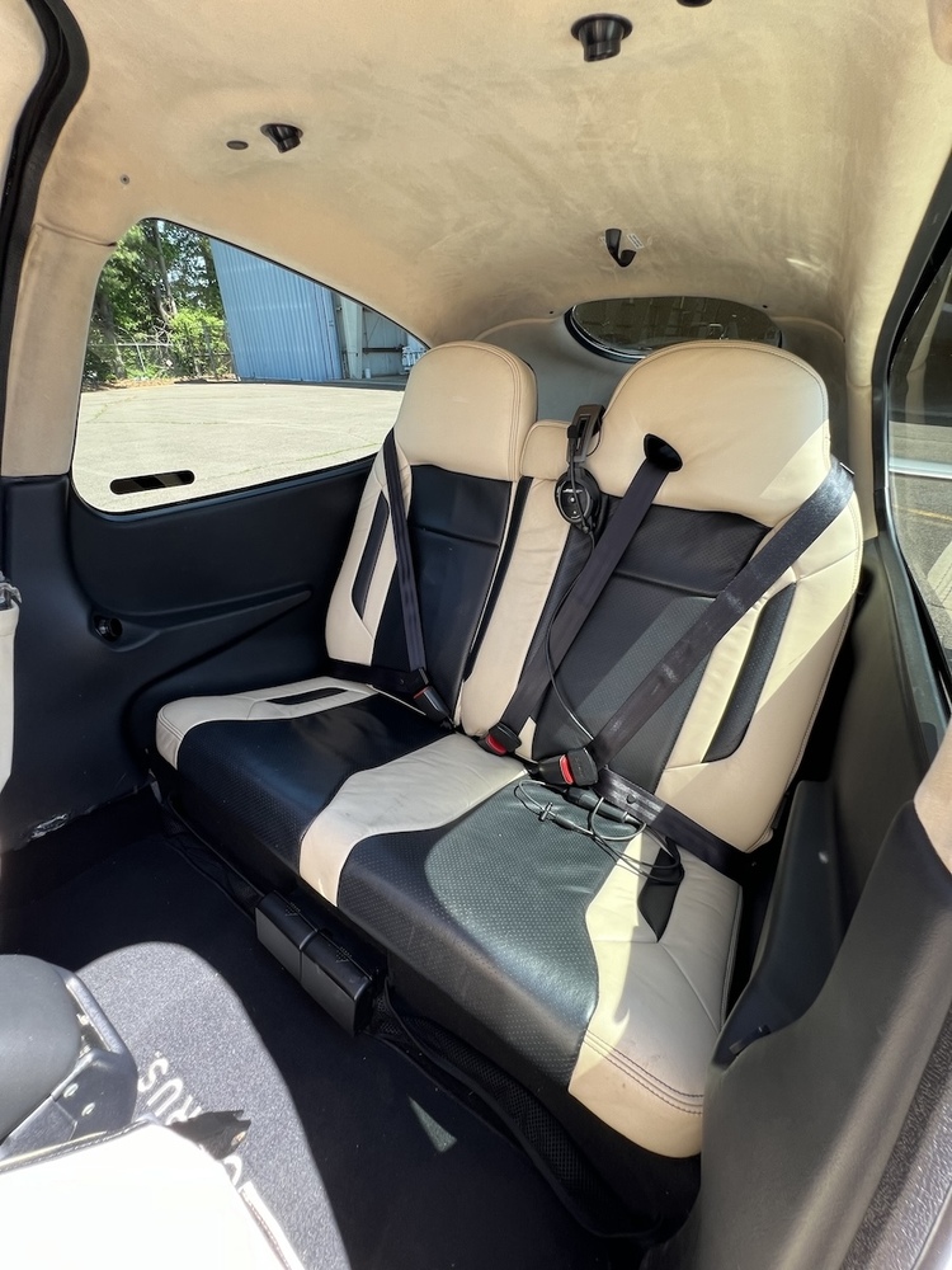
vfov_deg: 106.2
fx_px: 477
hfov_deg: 89.9
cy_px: 635
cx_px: 476
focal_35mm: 13
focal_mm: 1.57
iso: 40
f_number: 1.8
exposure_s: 1/99
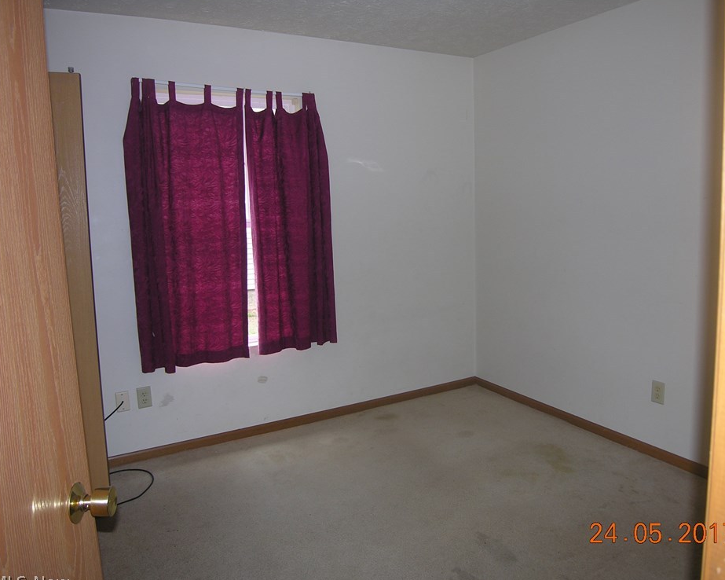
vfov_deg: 54.9
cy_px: 294
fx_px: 558
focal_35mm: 26
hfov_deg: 65.9
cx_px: 390
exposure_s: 1/60.1
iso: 50
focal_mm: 6.1
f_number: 2.6
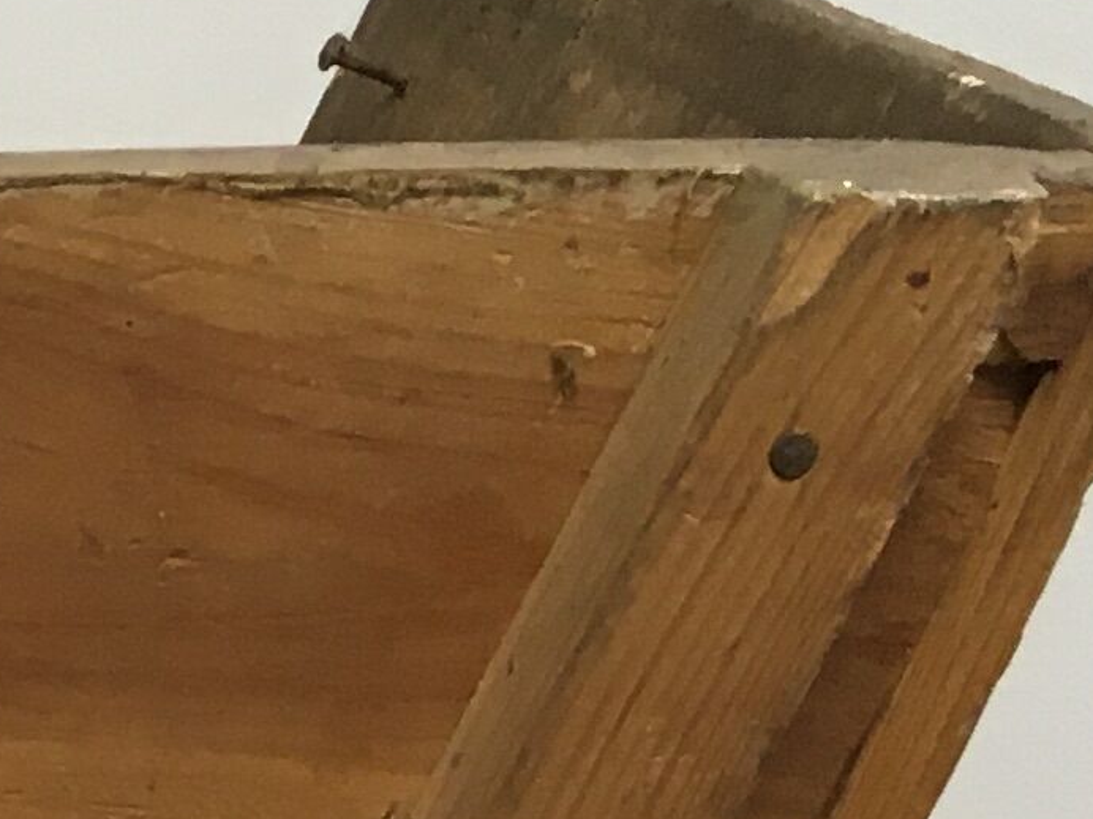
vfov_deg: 8.5
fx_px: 5336
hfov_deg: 9.8
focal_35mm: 169
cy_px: 1403
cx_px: -1793
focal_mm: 4.15
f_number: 2.2
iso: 64
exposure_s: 1/33
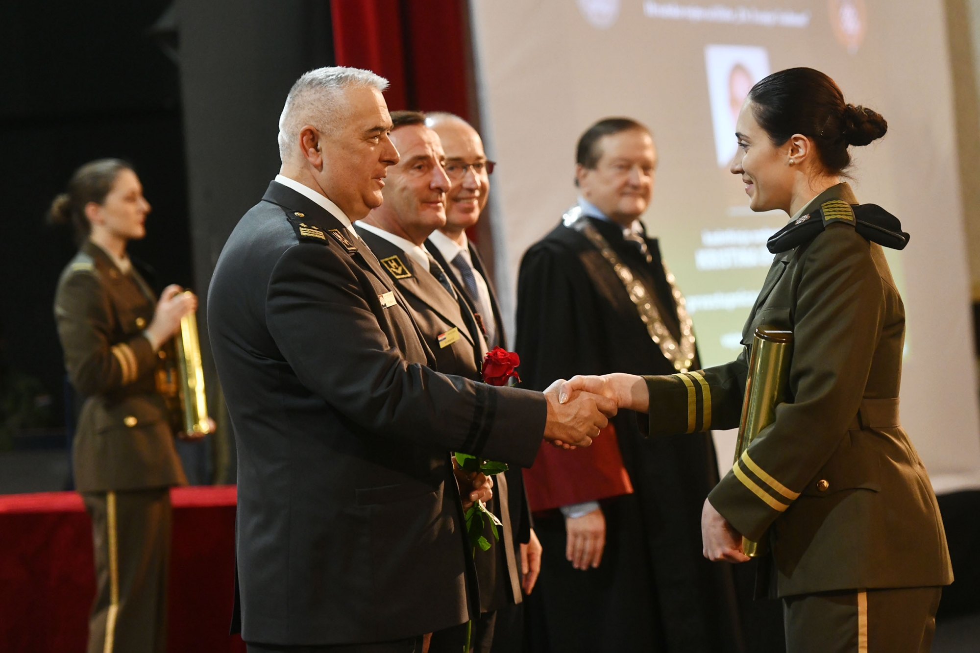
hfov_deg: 18.3
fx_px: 3048
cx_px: 490
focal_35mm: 112
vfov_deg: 12.2
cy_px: 326
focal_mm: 112
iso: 2000
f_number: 2.8
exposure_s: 1/200
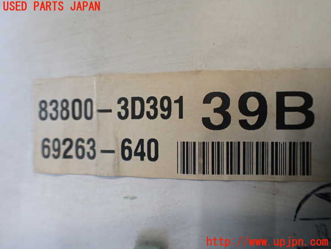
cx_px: 166
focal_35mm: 30
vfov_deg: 46.8
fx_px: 287
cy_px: 124
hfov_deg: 60.0
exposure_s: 1/125
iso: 400
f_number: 2.3
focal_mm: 5.4
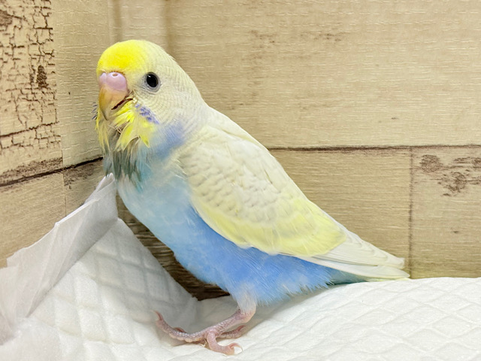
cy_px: 180
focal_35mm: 52
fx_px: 723
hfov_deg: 36.8
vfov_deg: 28.0
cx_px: 240
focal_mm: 5.96
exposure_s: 1/50
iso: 125
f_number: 1.6
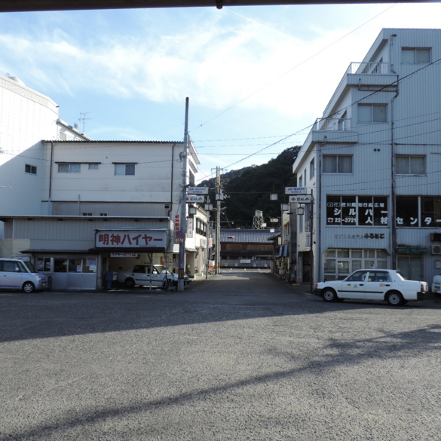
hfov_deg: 55.6
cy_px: 225
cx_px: 235
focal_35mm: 29
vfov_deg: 55.6
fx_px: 418
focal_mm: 4.3
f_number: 3
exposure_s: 1/640
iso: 80
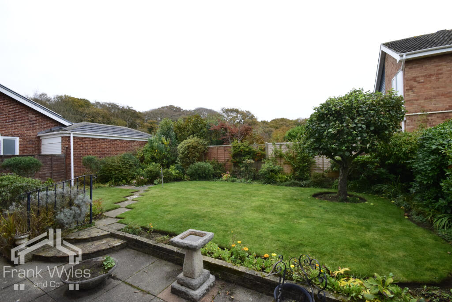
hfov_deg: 100.4
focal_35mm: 15
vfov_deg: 77.3
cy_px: 151
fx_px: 188
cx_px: 226
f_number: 16
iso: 2500
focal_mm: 10
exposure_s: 1/160
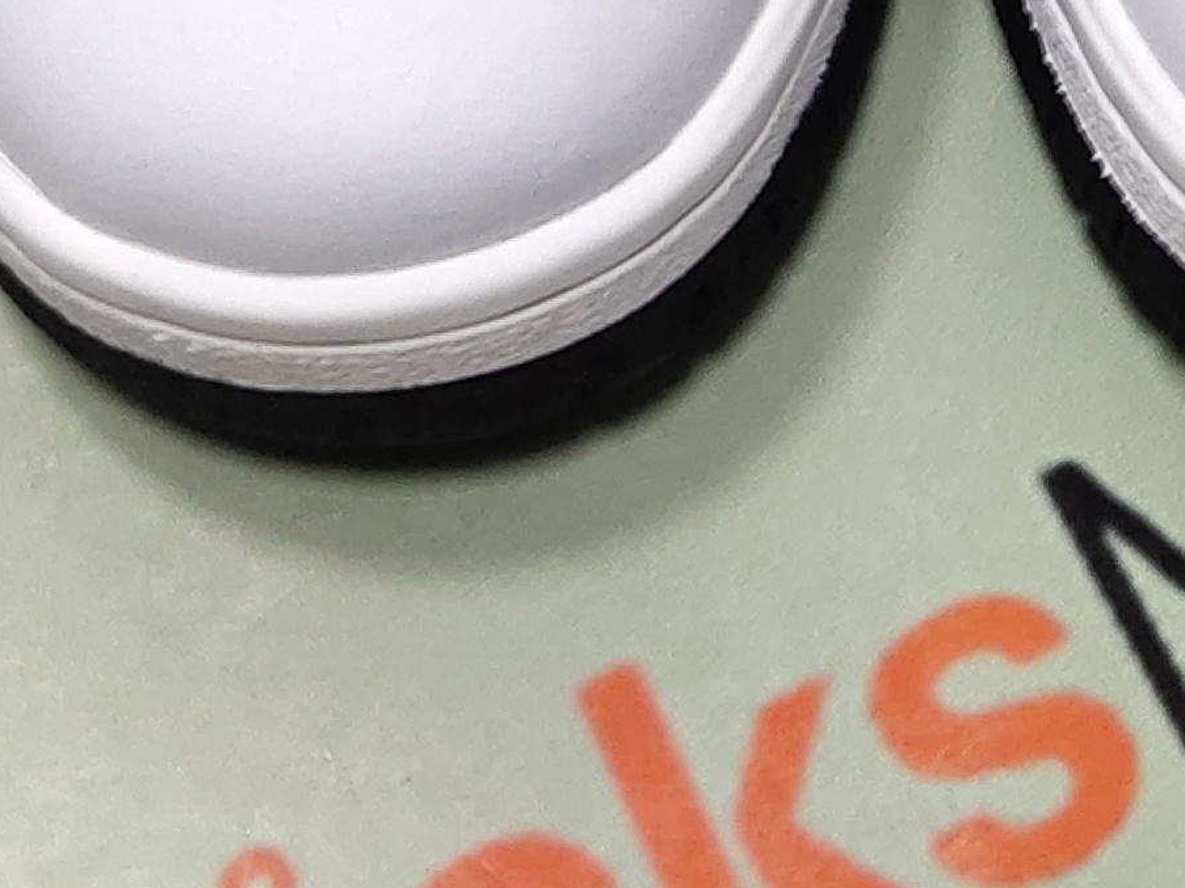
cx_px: 676
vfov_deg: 10.0
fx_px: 4587
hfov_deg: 14.7
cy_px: -1047
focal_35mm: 134
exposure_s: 1/100
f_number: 1.79
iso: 78
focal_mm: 4.35
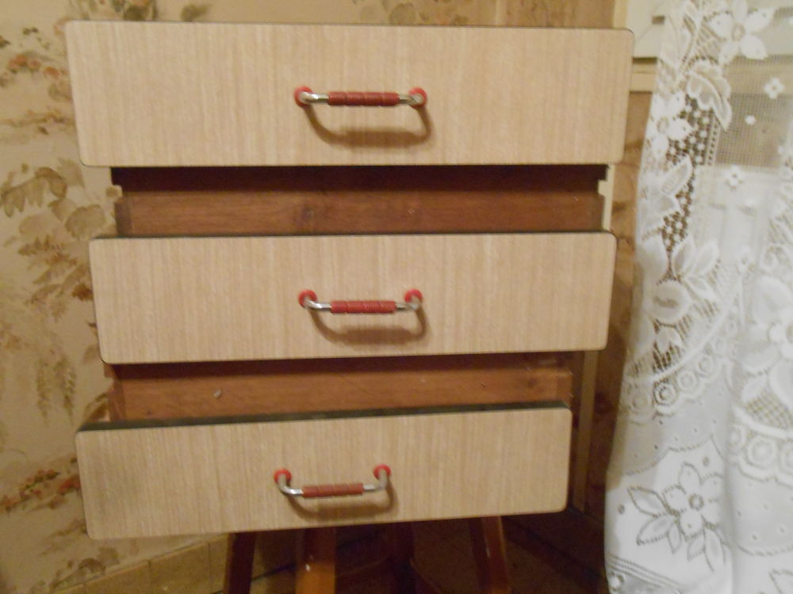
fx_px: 779
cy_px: 297
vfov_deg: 41.8
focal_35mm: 34
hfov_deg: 54.0
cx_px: 396
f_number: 3.9
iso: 800
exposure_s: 1/2
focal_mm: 6
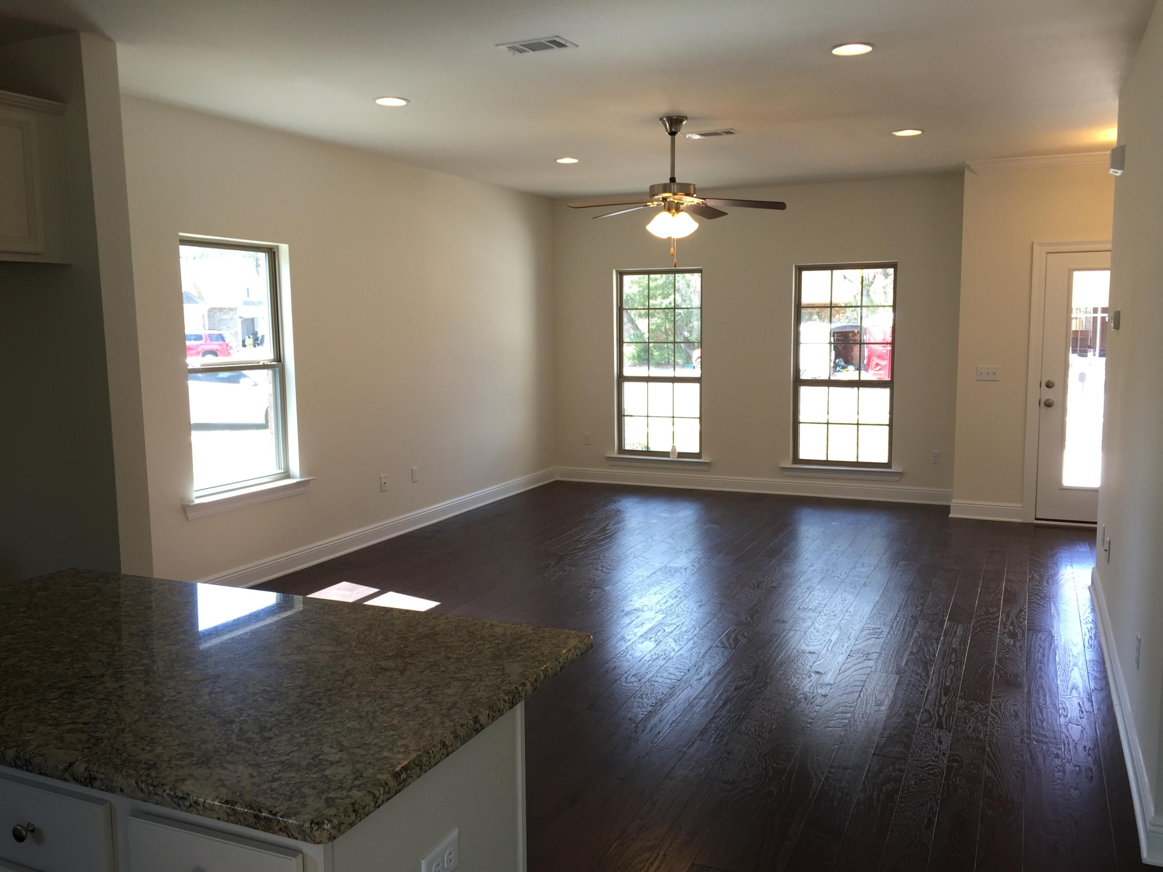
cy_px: 436
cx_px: 582
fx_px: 974
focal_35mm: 29
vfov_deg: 48.2
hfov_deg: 61.7
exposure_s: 1/60
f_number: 2.2
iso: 40
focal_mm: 4.15
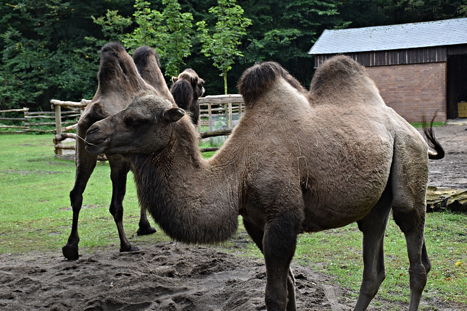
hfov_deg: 31.9
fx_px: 817
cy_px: 156
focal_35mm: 63
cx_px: 234
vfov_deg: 21.6
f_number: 7.1
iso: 400
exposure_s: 1/200
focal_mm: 42
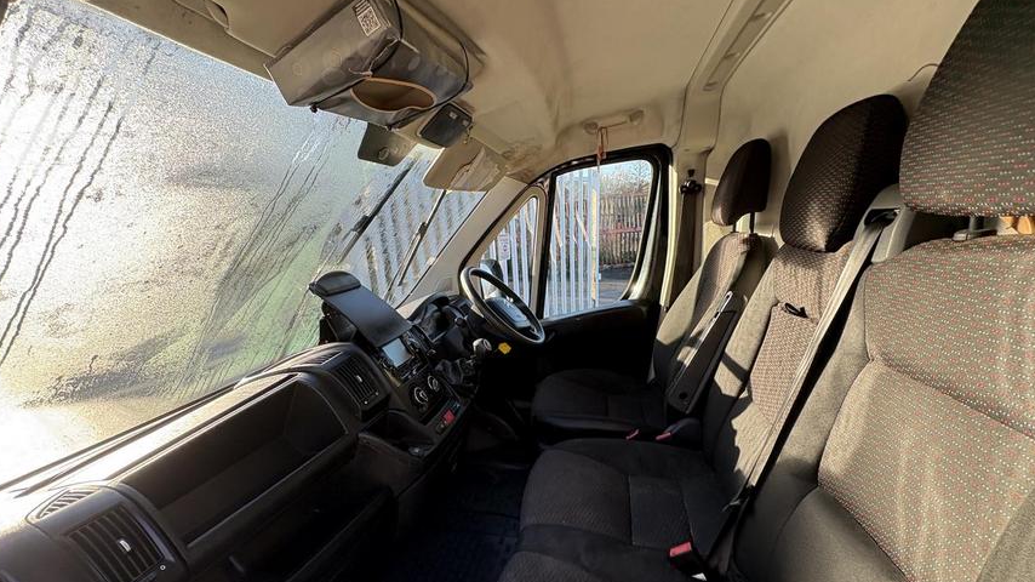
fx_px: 439
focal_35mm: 16
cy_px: 358
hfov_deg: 99.4
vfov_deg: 66.2
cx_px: 505
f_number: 2.2
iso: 50
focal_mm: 2.22
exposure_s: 1/179
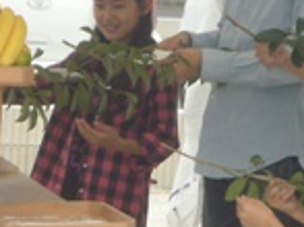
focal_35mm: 201
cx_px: 163
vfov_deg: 7.4
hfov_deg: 9.9
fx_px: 1764
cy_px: 40
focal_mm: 9.05
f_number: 3.8
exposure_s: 1/250
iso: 100
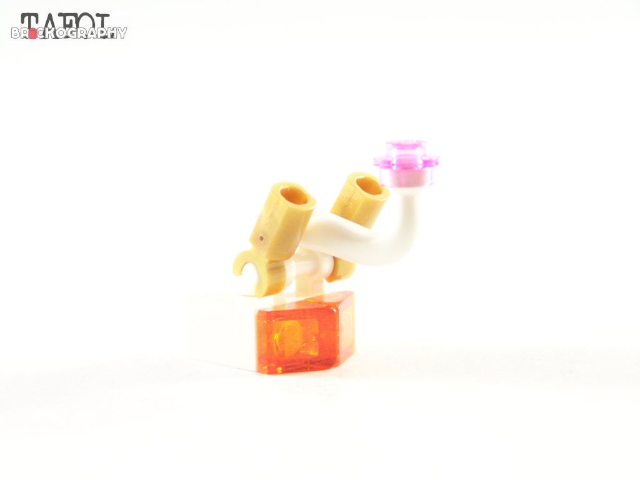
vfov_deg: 14.1
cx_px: 320
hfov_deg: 18.7
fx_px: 1941
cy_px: 240
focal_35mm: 105
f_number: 3.2
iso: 400
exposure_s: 1/45
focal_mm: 17.5
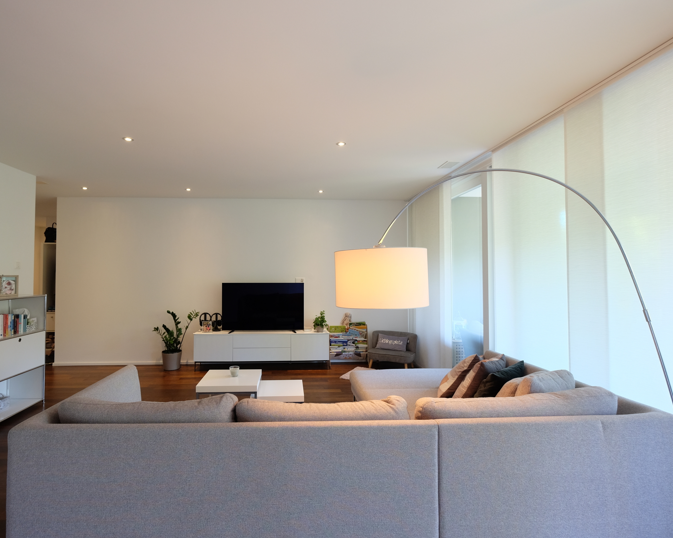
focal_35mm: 17
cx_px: 305
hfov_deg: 89.4
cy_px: 268
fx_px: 339
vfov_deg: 77.0
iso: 400
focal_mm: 10
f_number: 4
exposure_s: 1/15
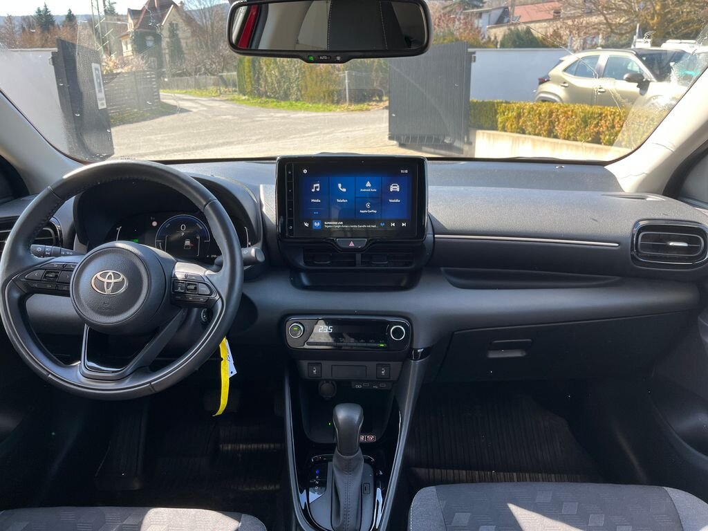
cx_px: 354
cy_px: 266
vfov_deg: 53.1
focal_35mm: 26
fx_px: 532
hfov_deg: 67.3
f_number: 1.6
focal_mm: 5.1
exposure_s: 1/229
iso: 40
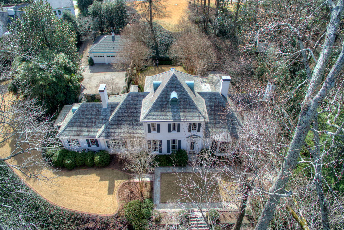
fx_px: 191
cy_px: 115
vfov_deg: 61.9
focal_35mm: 20
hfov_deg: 84.0
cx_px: 172
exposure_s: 1/100
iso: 107
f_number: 2.8
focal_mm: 3.6
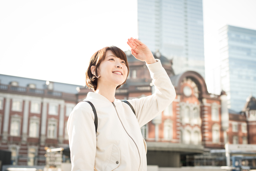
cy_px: 86
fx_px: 356
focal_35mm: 50
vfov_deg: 27.0
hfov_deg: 39.6
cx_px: 128
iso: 200
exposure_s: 1/250
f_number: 3.5
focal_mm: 50
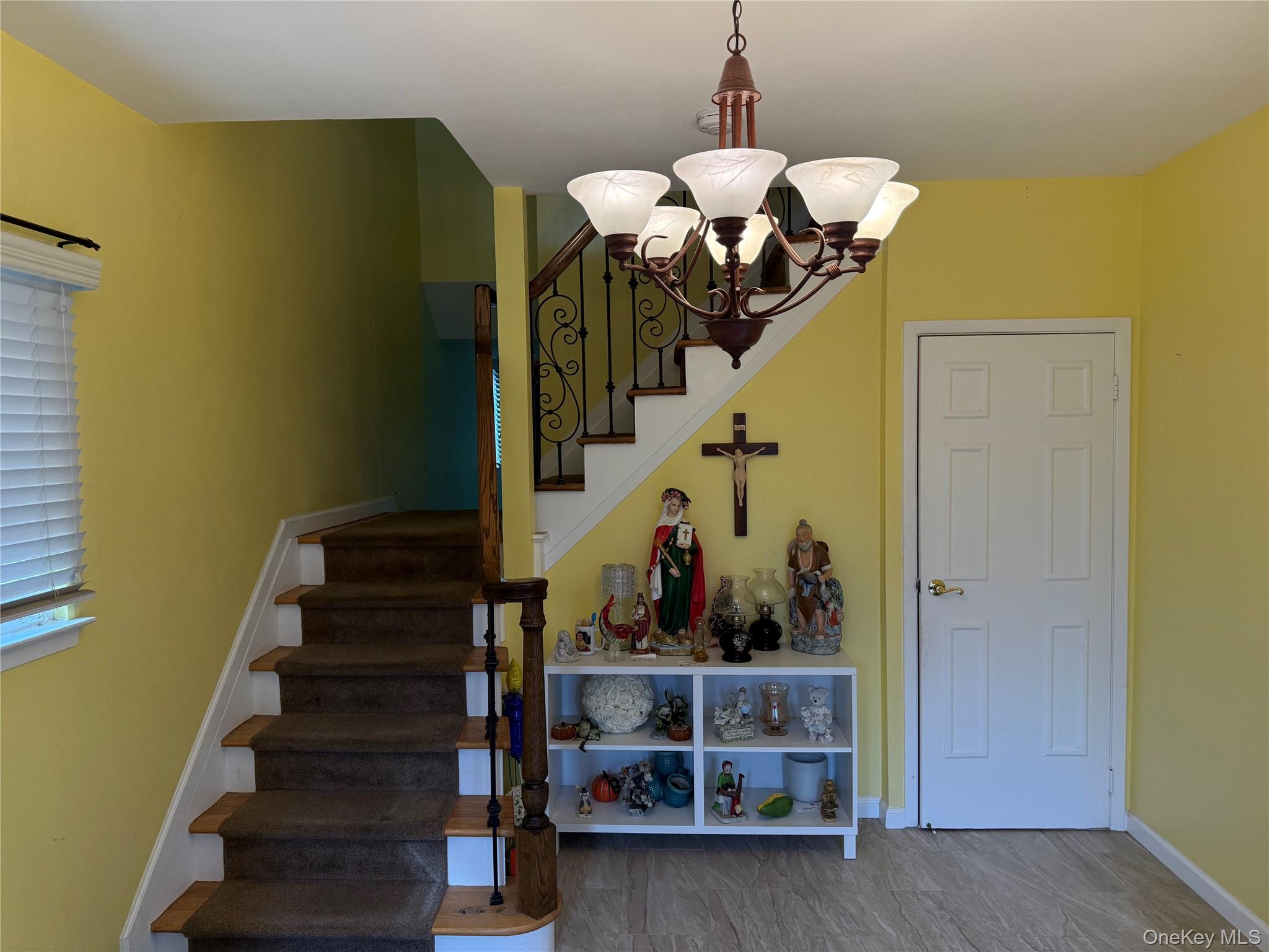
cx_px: 634
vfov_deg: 56.8
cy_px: 476
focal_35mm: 24
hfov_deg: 71.6
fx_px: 880
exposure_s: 1/223
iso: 200
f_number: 1.78
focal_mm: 6.76
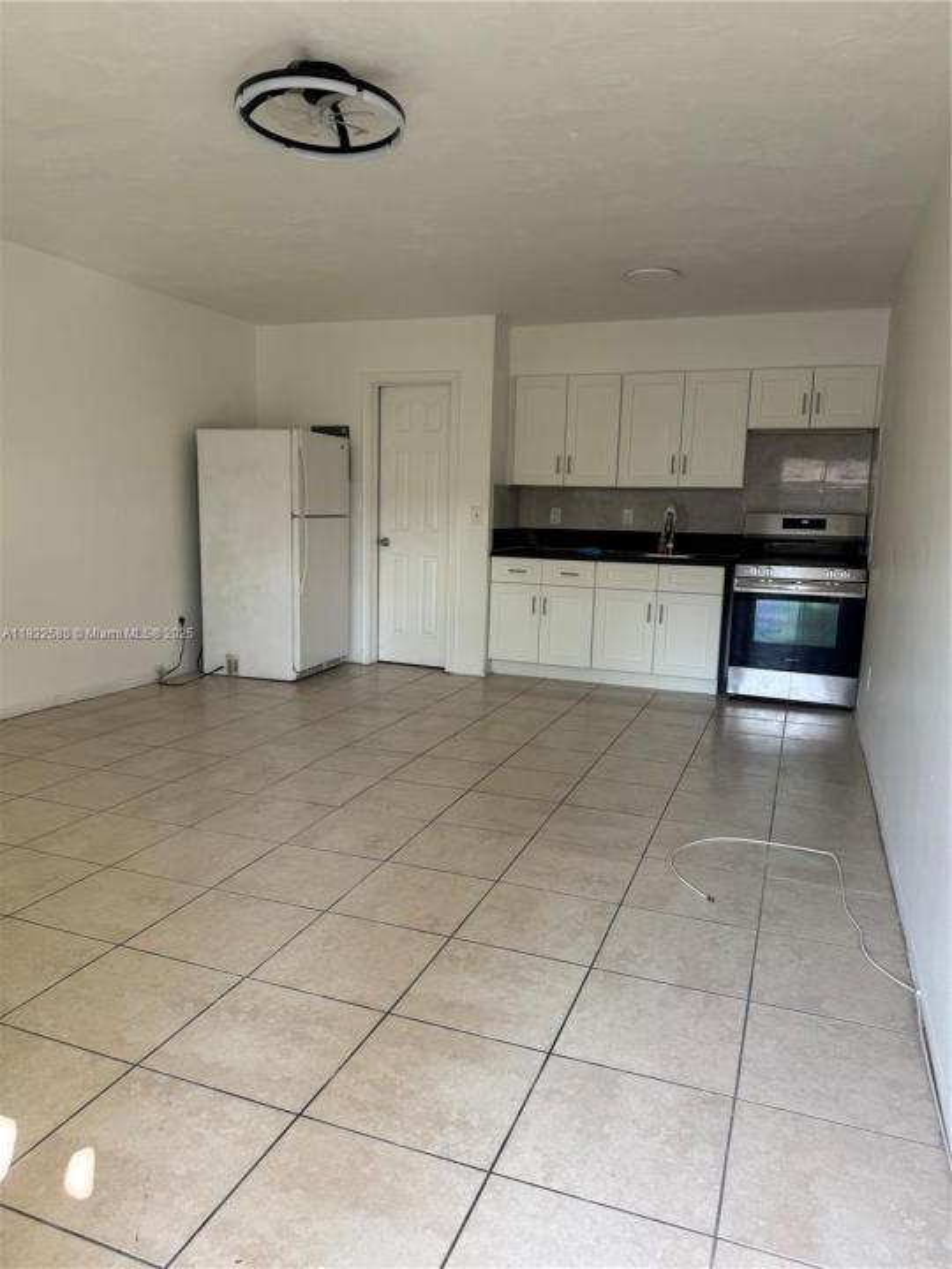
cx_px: 476
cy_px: 634
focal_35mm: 24
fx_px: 880
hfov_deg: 56.8
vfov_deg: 71.6
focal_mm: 6.76
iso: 80
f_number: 1.78
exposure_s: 1/121
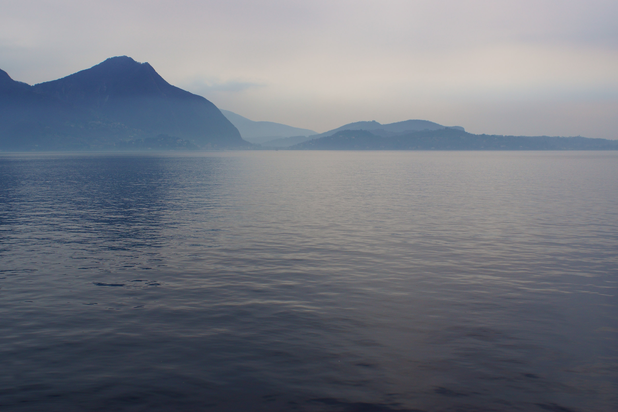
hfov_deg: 53.1
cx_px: 309
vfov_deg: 36.9
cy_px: 206
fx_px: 618
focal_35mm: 36
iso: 200
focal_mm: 24
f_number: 8
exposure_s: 1/1000
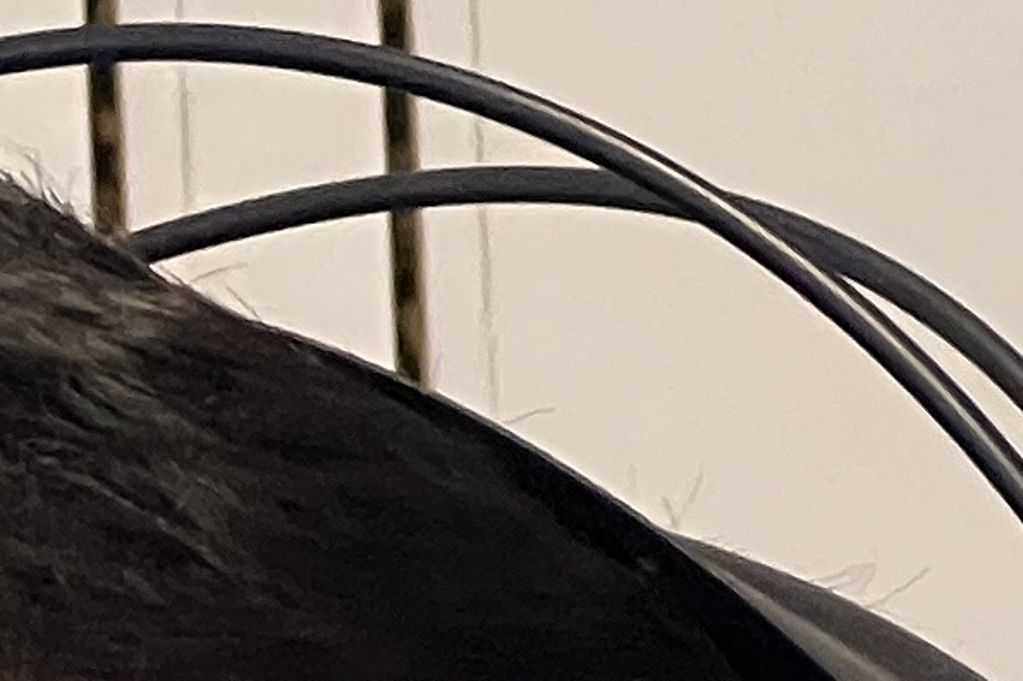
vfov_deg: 2.5
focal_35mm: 543
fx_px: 15421
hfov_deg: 3.8
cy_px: 2316
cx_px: -844
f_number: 2.8
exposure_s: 1/50
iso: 250
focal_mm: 9
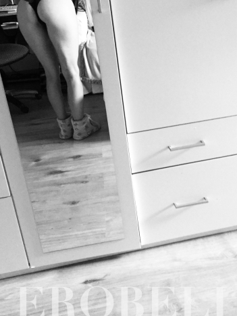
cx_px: 146
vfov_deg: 43.4
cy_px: 115
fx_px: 392
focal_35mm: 43
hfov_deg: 33.5
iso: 200
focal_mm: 4.15
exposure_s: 1/33
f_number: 2.2
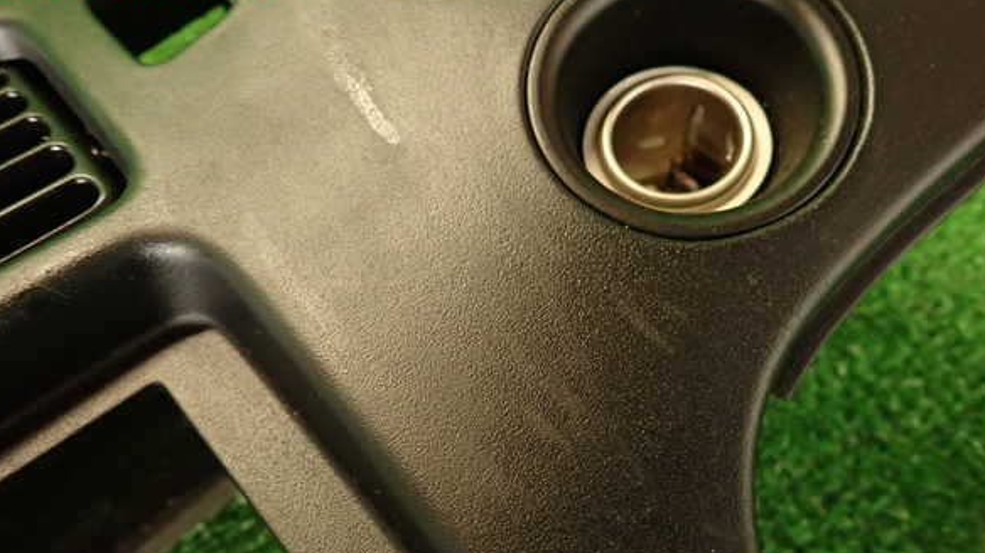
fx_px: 731
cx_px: 489
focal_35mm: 28
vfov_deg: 41.2
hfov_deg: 67.9
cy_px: 336
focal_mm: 4.5
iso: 320
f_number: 2
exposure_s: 1/30
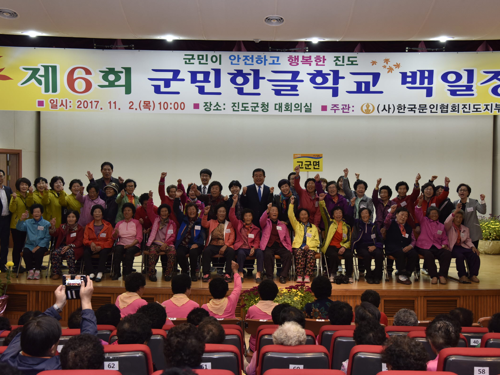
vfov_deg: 30.3
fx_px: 693
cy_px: 188
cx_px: 251
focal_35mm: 48
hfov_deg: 39.7
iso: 1000
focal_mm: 44
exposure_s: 1/100
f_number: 5
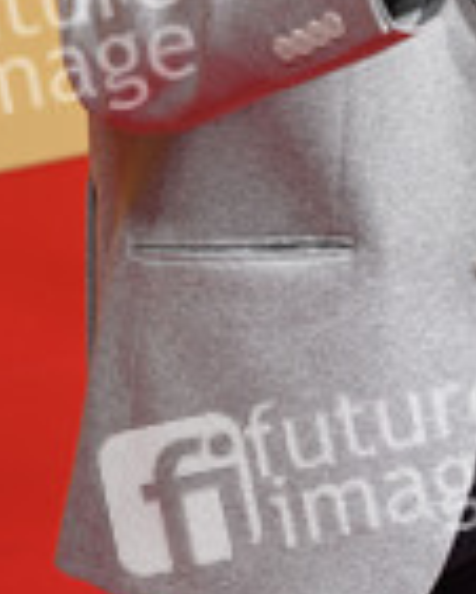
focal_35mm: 191
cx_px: 438
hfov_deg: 8.1
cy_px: -156
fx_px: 3360
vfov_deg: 9.9
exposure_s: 1/160
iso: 320
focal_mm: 72
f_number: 5.6
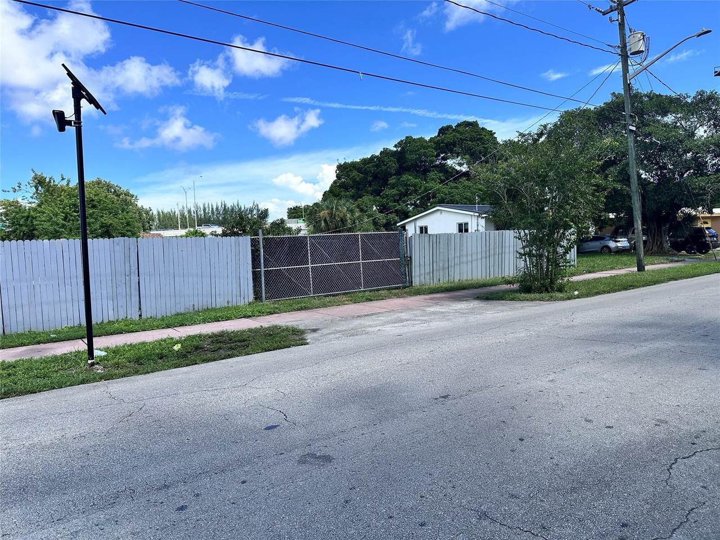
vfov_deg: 56.8
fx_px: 499
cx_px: 360
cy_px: 270
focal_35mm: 24
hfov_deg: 71.6
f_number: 1.78
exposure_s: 1/3472
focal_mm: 6.86
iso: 80
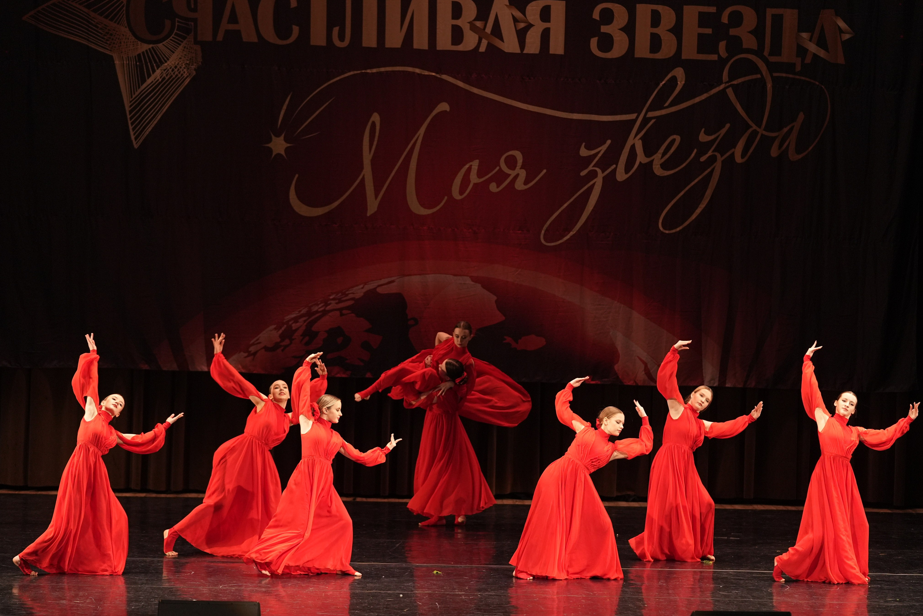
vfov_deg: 11.0
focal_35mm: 125
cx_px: 458
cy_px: 305
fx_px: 3205
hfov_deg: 16.4
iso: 2500
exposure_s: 1/400
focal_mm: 123
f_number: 2.8
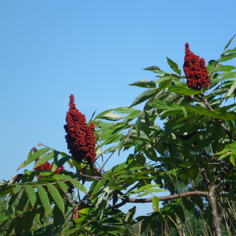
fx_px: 1165
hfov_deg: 11.6
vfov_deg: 11.6
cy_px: 118
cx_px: 137
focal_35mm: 151
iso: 100
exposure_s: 1/250
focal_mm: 22.8
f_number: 5.9
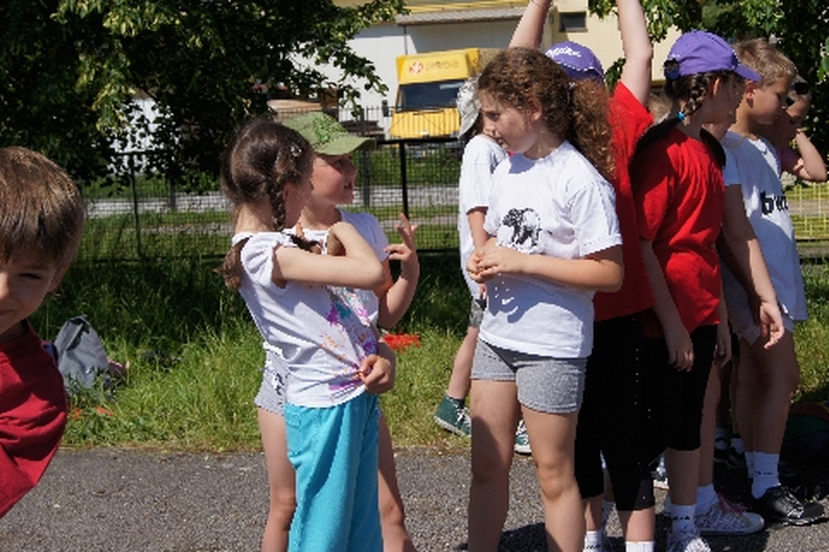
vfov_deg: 24.1
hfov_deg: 35.6
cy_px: 233
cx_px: 451
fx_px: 1289
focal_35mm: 56
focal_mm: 30
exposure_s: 1/1000
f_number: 8
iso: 200
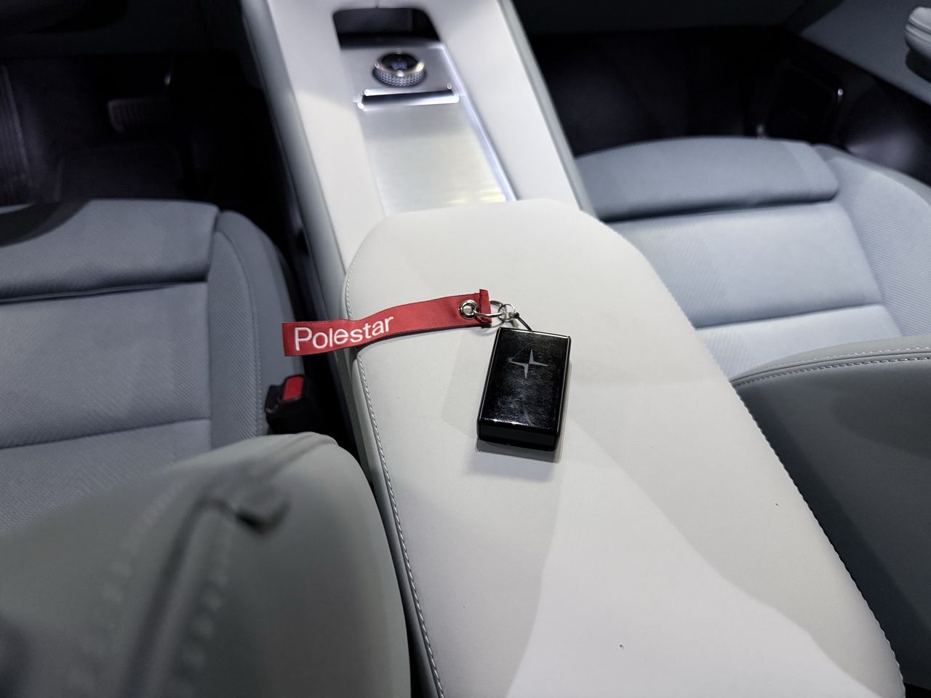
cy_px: 349
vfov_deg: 56.8
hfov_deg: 71.6
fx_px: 645
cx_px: 466
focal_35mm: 24
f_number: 1.78
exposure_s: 1/40
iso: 1000
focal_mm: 6.76
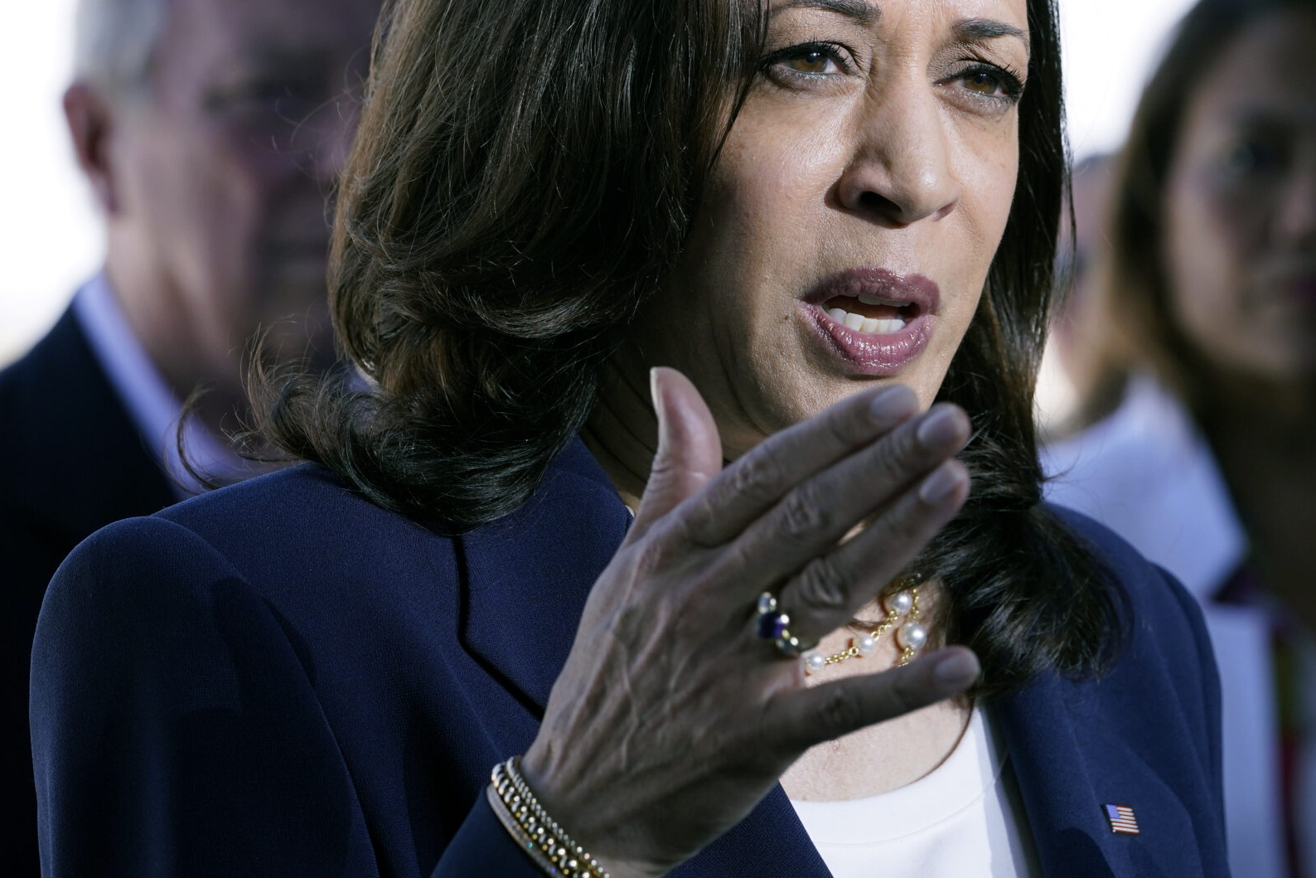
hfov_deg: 8.4
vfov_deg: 5.6
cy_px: 390
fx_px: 8956
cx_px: 740
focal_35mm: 245
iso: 640
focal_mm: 152
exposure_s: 1/640
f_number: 7.1
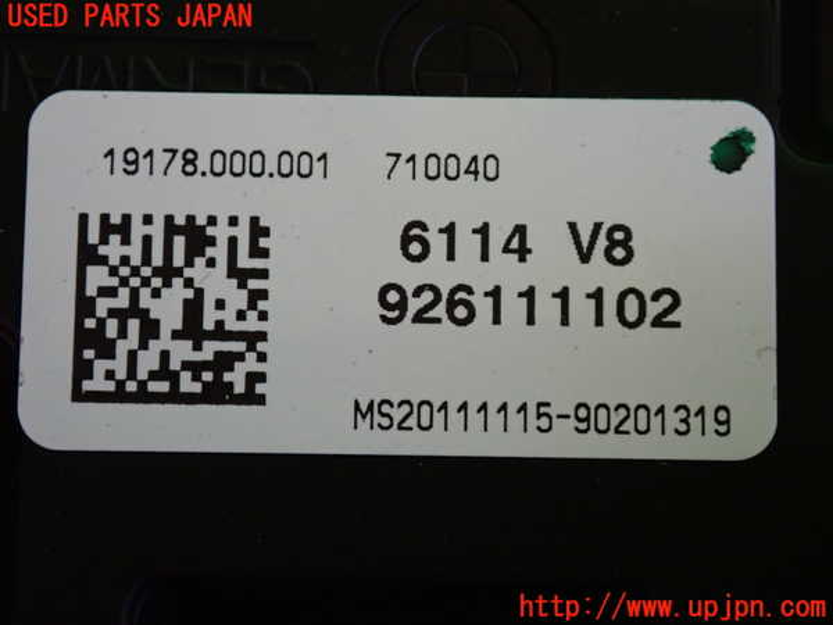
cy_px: 312
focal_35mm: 94
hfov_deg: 20.9
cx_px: 416
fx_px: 2262
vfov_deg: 15.7
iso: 1000
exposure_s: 1/320
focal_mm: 16.79
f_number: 4.7
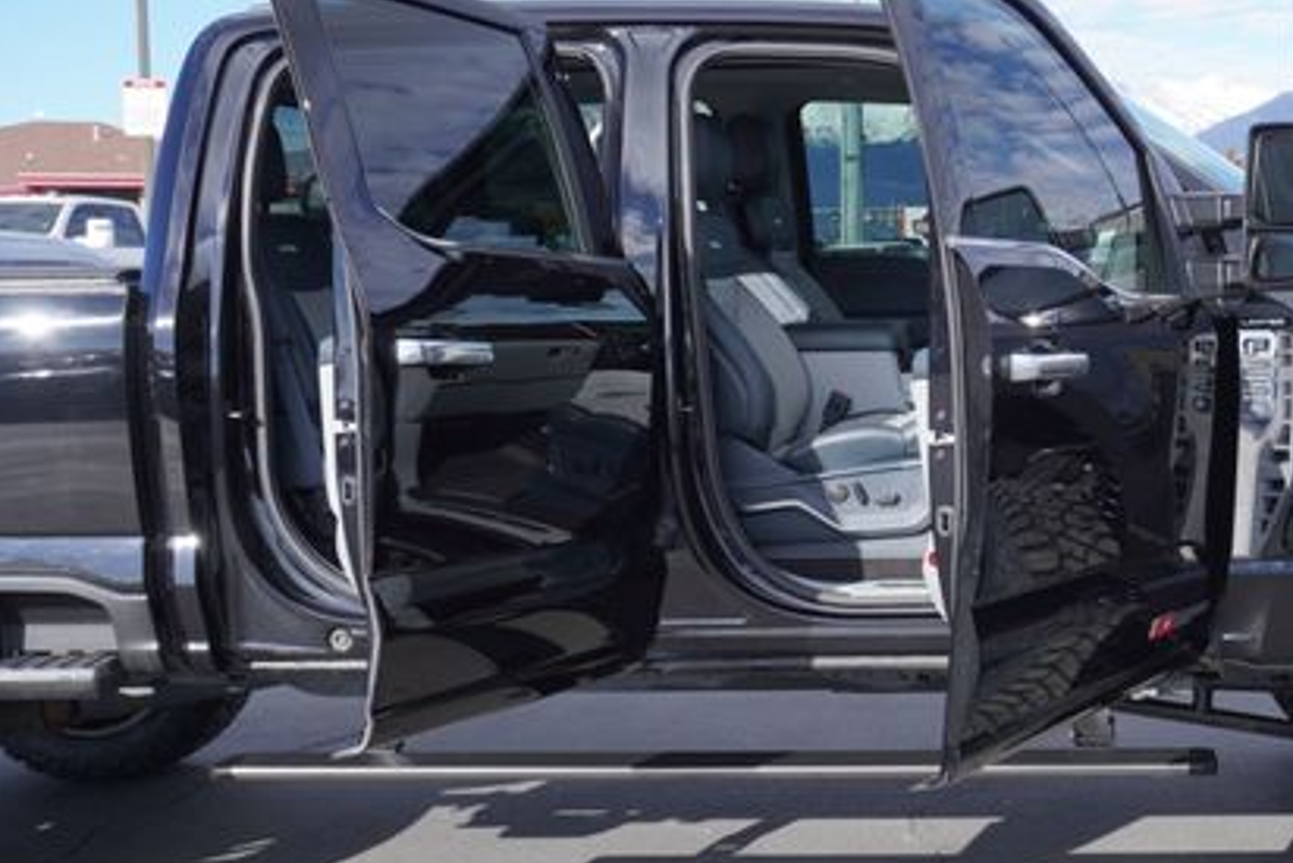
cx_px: 998
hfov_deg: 34.7
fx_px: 2012
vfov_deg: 24.2
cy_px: 468
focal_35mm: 56
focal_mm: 24
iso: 100
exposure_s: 1/160
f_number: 7.1
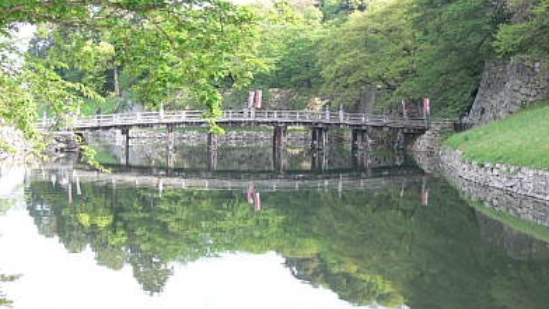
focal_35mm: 50
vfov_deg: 23.9
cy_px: 113
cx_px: 279
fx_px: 728
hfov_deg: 41.3
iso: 80
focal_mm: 9.6
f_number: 4
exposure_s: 1/60
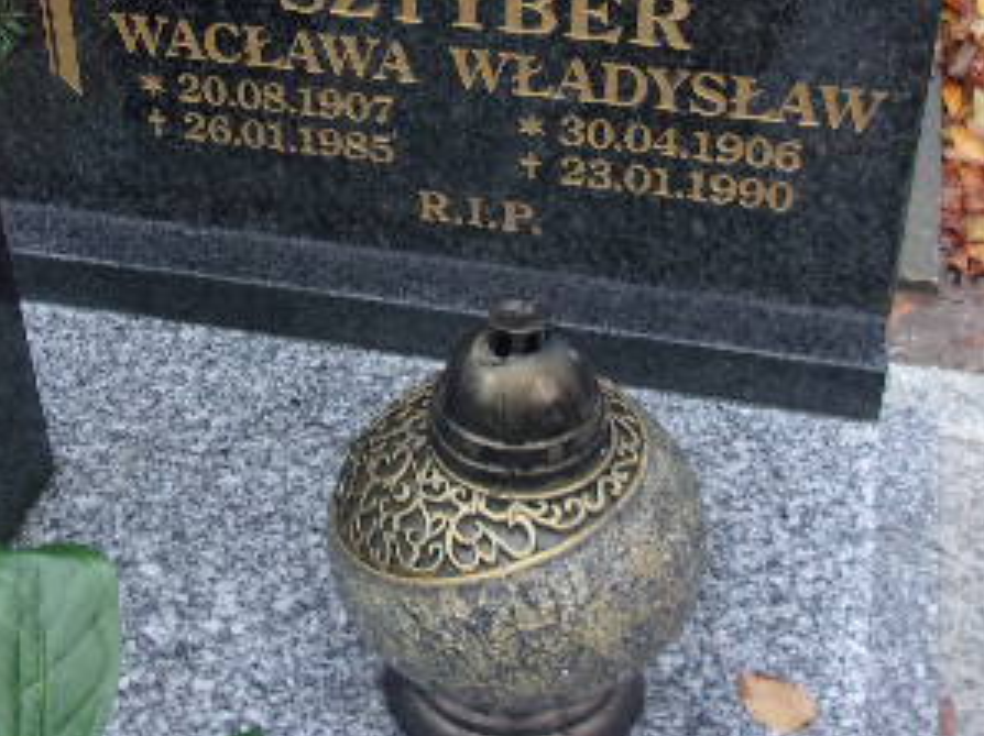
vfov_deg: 24.8
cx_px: 436
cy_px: 155
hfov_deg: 33.2
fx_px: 1647
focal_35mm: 58
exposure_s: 1/34
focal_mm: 4.9
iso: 250
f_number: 3
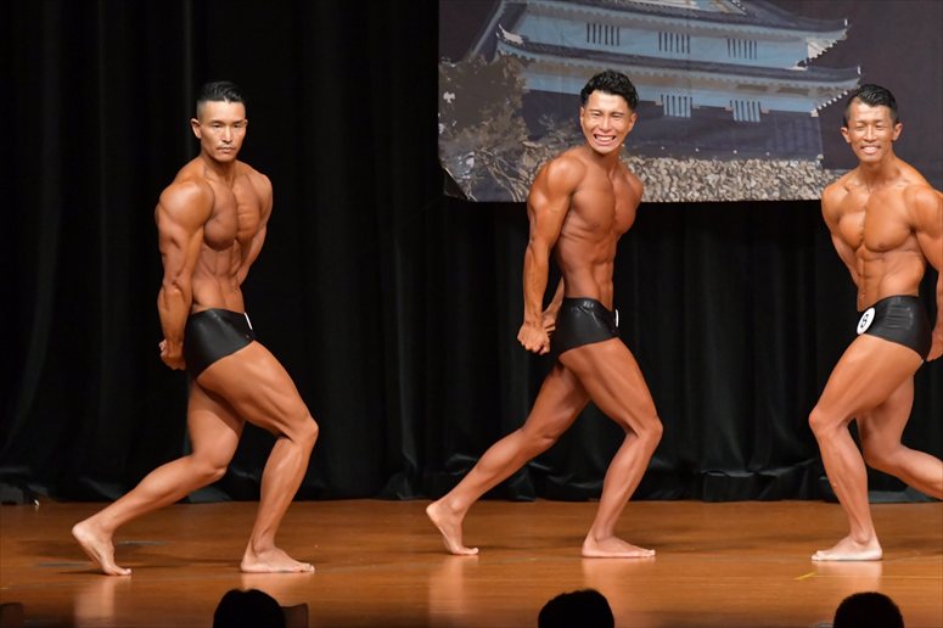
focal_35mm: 285
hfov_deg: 7.2
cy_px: 314
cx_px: 472
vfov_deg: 4.8
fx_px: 7462
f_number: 5.6
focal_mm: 190
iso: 8000
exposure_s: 1/400
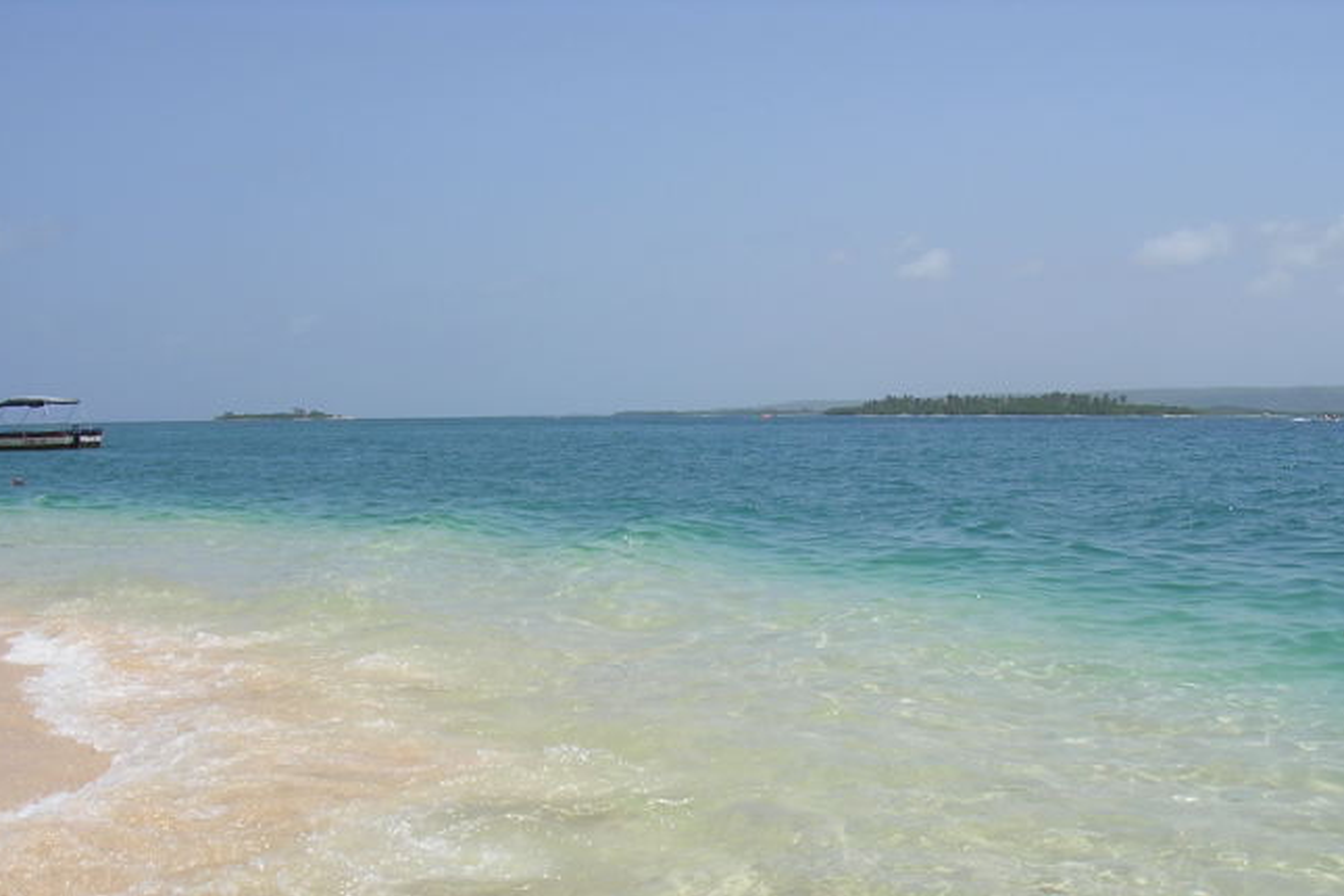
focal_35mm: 49
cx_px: 777
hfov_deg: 40.2
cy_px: 623
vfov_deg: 27.3
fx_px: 1829
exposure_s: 1/441
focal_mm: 5.8
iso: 50
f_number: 5.6
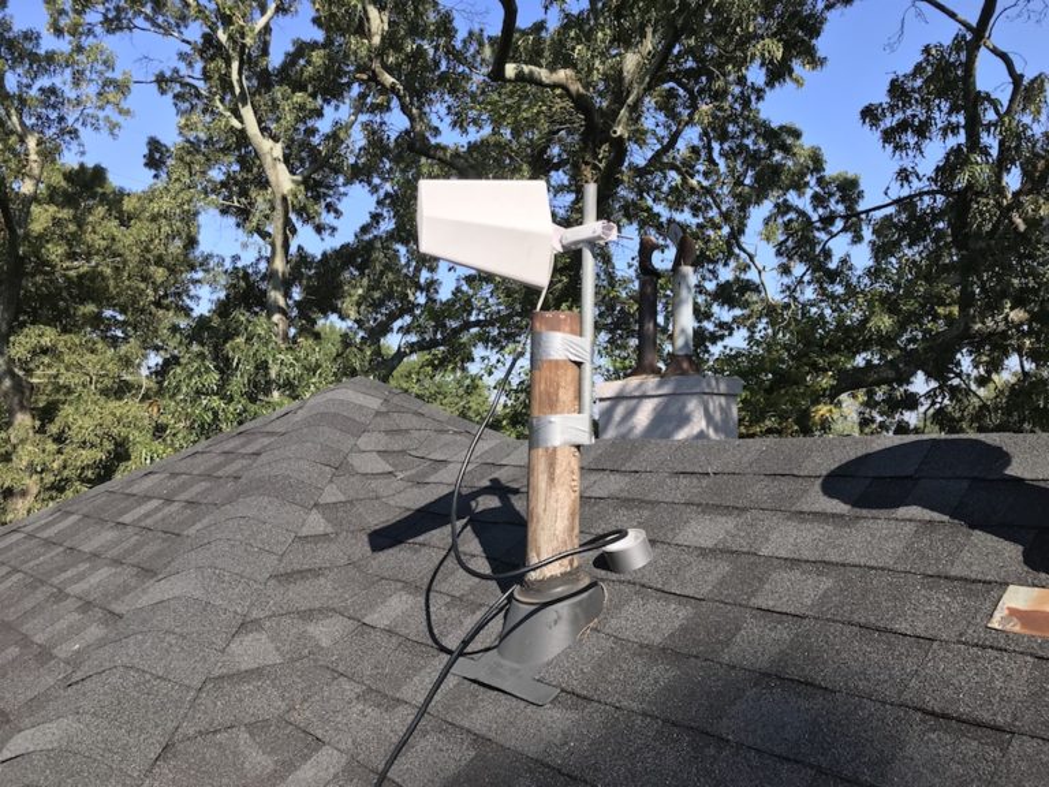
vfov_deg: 49.7
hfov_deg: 63.4
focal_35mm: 28
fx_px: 849
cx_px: 524
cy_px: 394
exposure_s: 1/1153
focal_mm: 3.99
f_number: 1.8
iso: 20
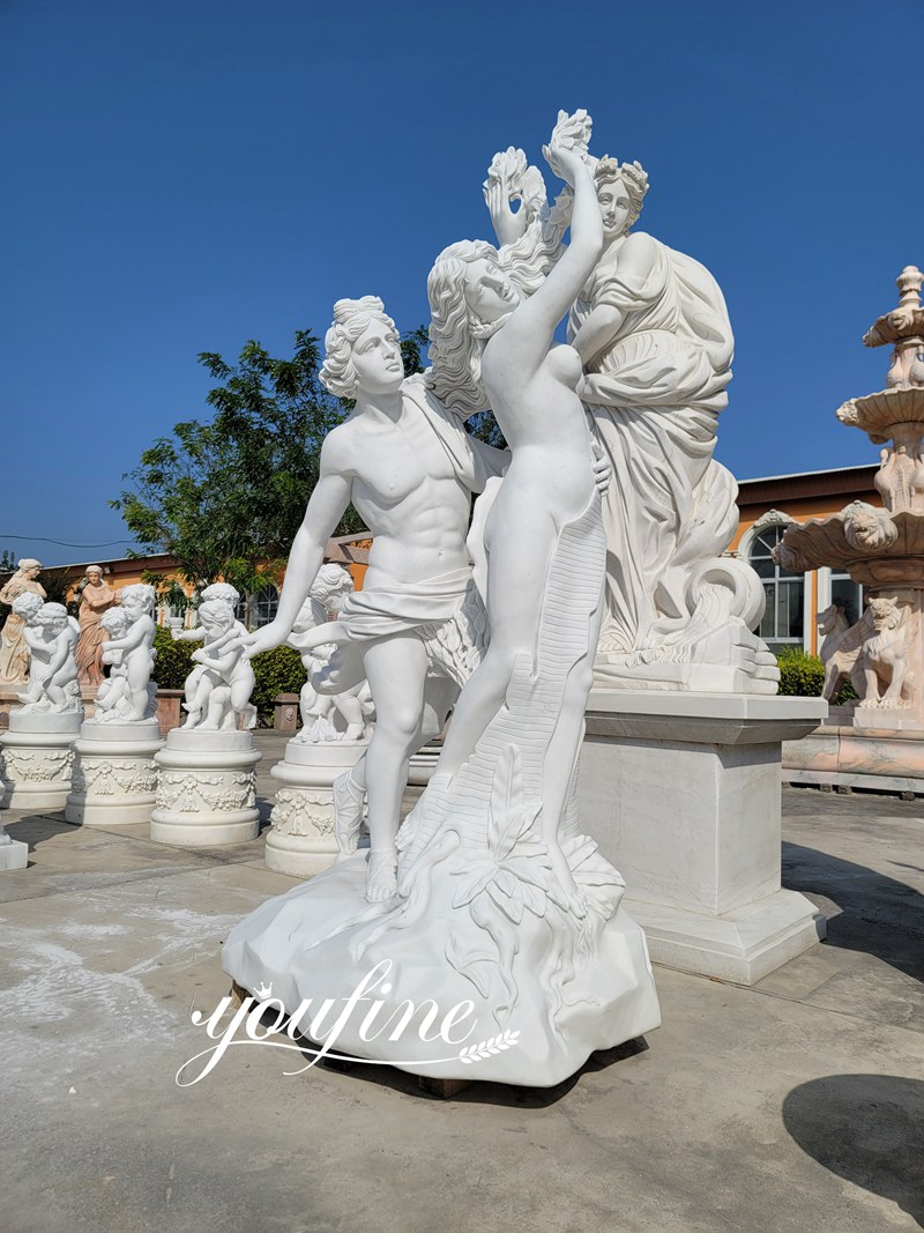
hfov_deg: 54.9
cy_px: 616
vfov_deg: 69.4
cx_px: 462
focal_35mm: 25
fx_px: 890
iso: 20
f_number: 1.8
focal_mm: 7
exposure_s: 1/2410
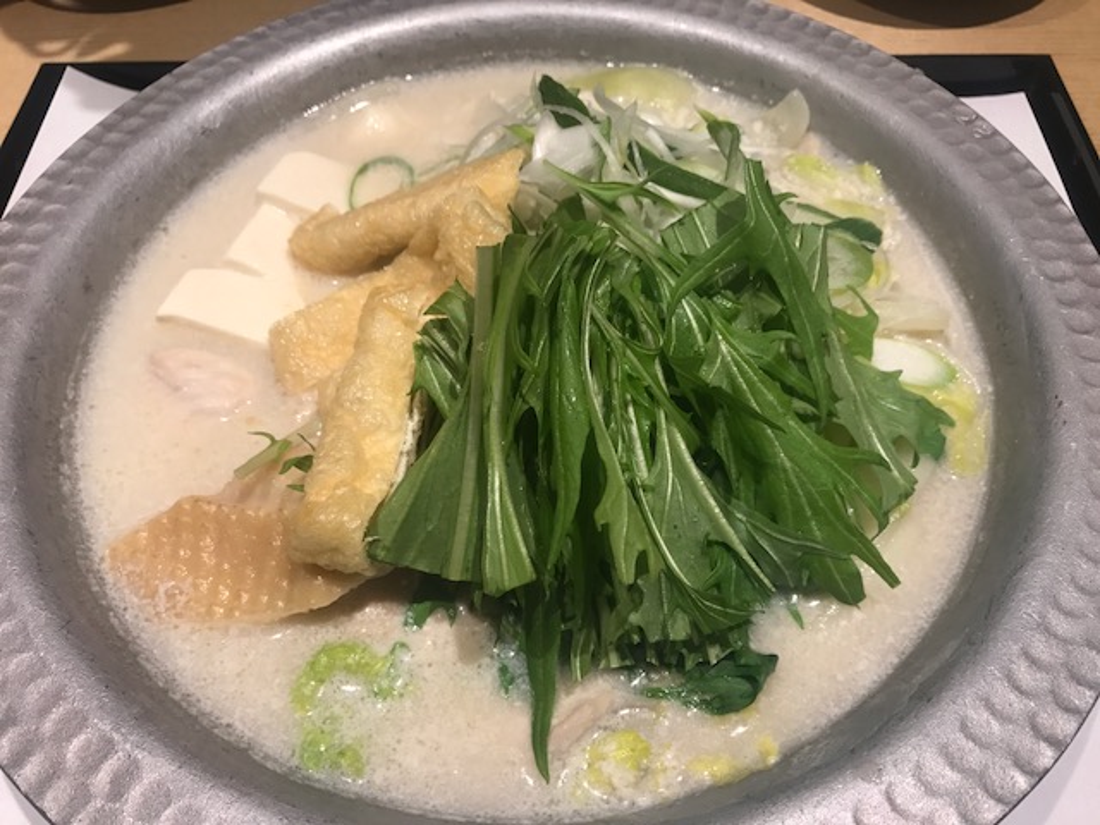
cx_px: 550
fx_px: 890
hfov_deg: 63.4
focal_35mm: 28
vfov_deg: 49.7
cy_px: 412
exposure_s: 1/100
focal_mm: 3.99
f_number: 1.8
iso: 40
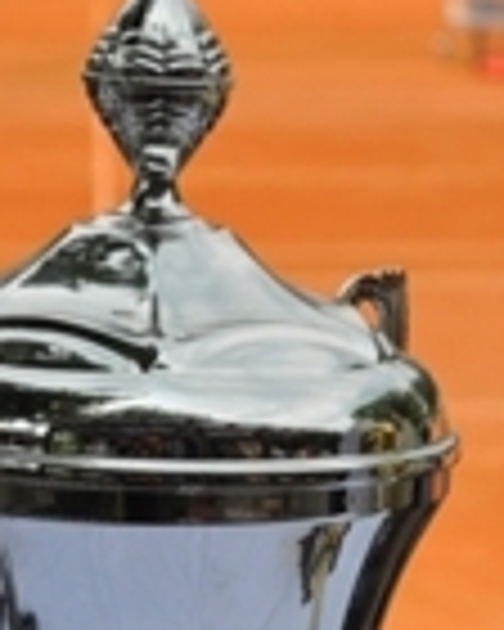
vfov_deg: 8.1
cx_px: 284
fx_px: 4363
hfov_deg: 6.6
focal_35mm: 234
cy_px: 950
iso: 400
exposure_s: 1/1600
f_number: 6.3
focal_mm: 52
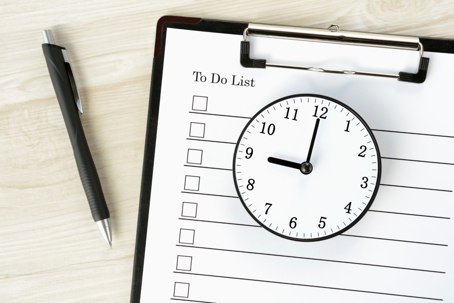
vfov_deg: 26.0
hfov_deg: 38.2
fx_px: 656
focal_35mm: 52
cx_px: 227
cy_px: 152
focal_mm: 52
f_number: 10
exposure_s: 1/200
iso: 640
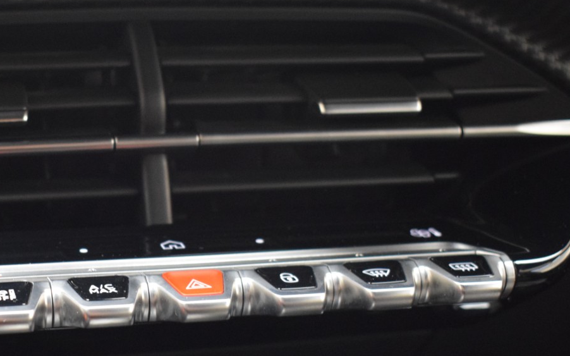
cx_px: 133
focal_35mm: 79
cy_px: 293
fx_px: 1224
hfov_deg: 25.8
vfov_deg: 16.4
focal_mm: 31
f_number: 4.2
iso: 3200
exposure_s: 1/15
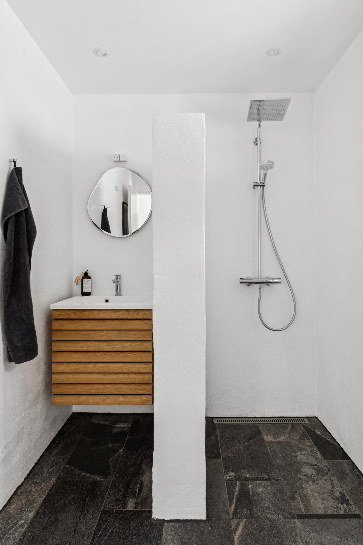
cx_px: 182
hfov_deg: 63.2
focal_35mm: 20
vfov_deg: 85.4
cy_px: 272
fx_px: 295
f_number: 8
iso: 200
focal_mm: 13
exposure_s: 6
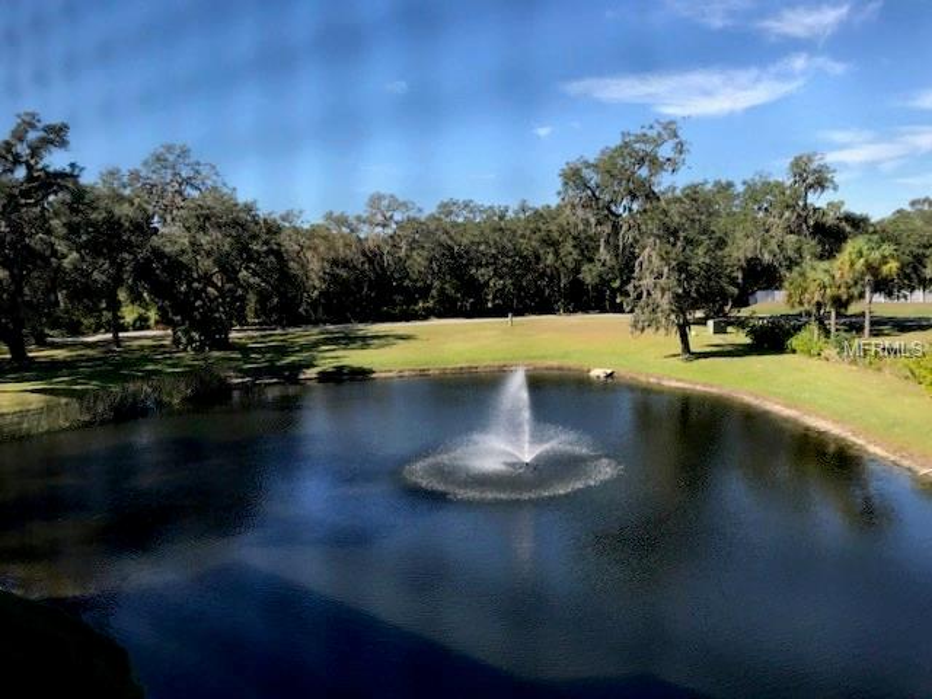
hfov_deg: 63.4
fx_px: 754
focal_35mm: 28
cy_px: 350
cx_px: 466
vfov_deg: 49.7
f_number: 1.8
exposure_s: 1/766
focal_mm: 3.99
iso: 20
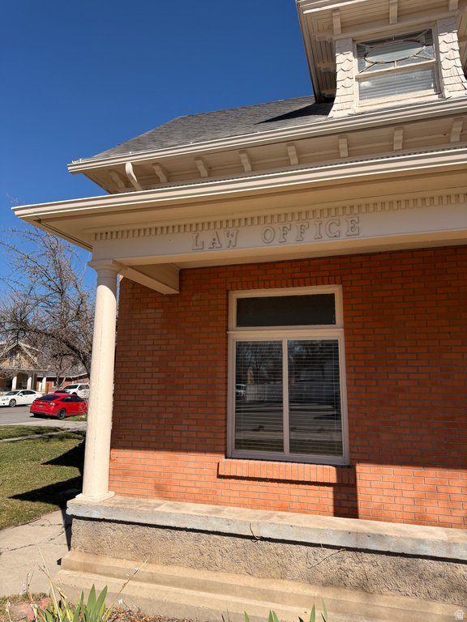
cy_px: 311
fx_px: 432
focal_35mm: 24
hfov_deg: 56.8
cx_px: 234
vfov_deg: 71.6
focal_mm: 6.76
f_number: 1.78
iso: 100
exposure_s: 1/4167
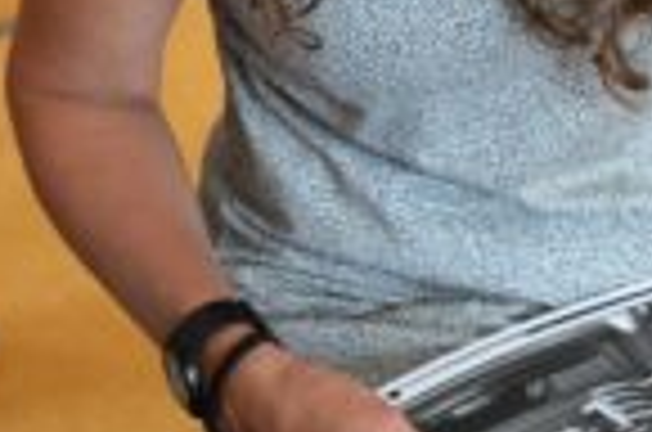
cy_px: -166
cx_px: 508
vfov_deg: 6.9
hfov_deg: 10.5
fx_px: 3524
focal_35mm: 195
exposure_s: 1/500
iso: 4000
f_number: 4.5
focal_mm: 47
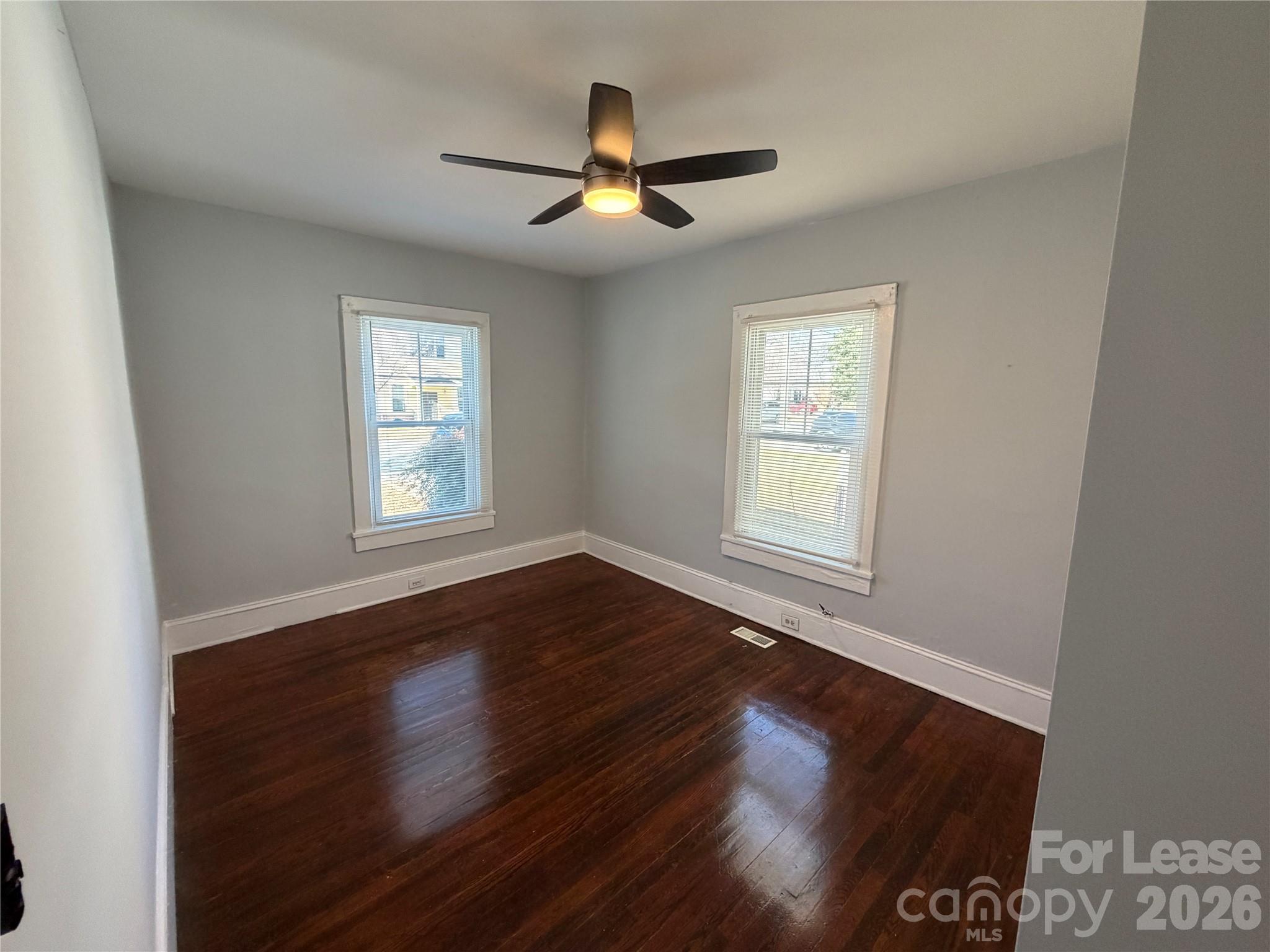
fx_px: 514
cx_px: 635
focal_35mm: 14
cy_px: 476
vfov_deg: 85.7
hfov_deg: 102.1
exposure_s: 1/120
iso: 320
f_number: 2.2
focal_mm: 2.22
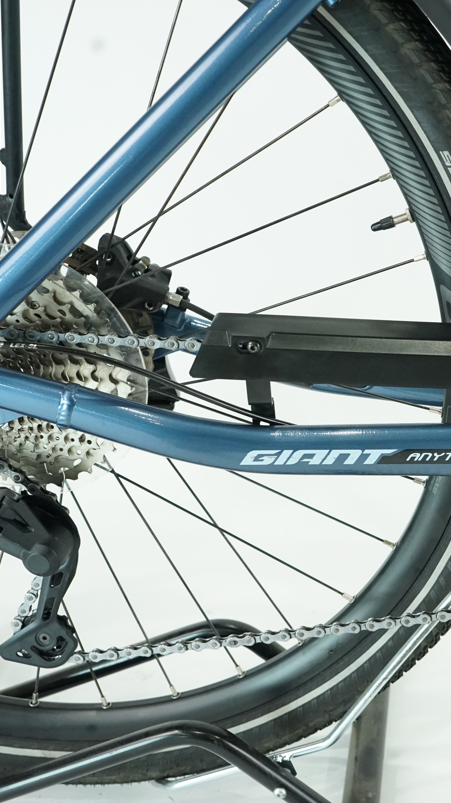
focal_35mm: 52
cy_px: 402
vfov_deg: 39.9
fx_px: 1105
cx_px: 458
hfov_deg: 22.1
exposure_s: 1/200
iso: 2500
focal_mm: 33
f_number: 5.6
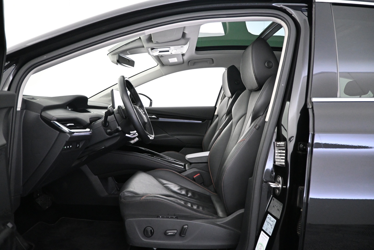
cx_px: 187
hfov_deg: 73.7
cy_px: 125
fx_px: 249
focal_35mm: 24
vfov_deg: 53.1
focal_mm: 16
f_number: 3.5
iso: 4000
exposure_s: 1/50
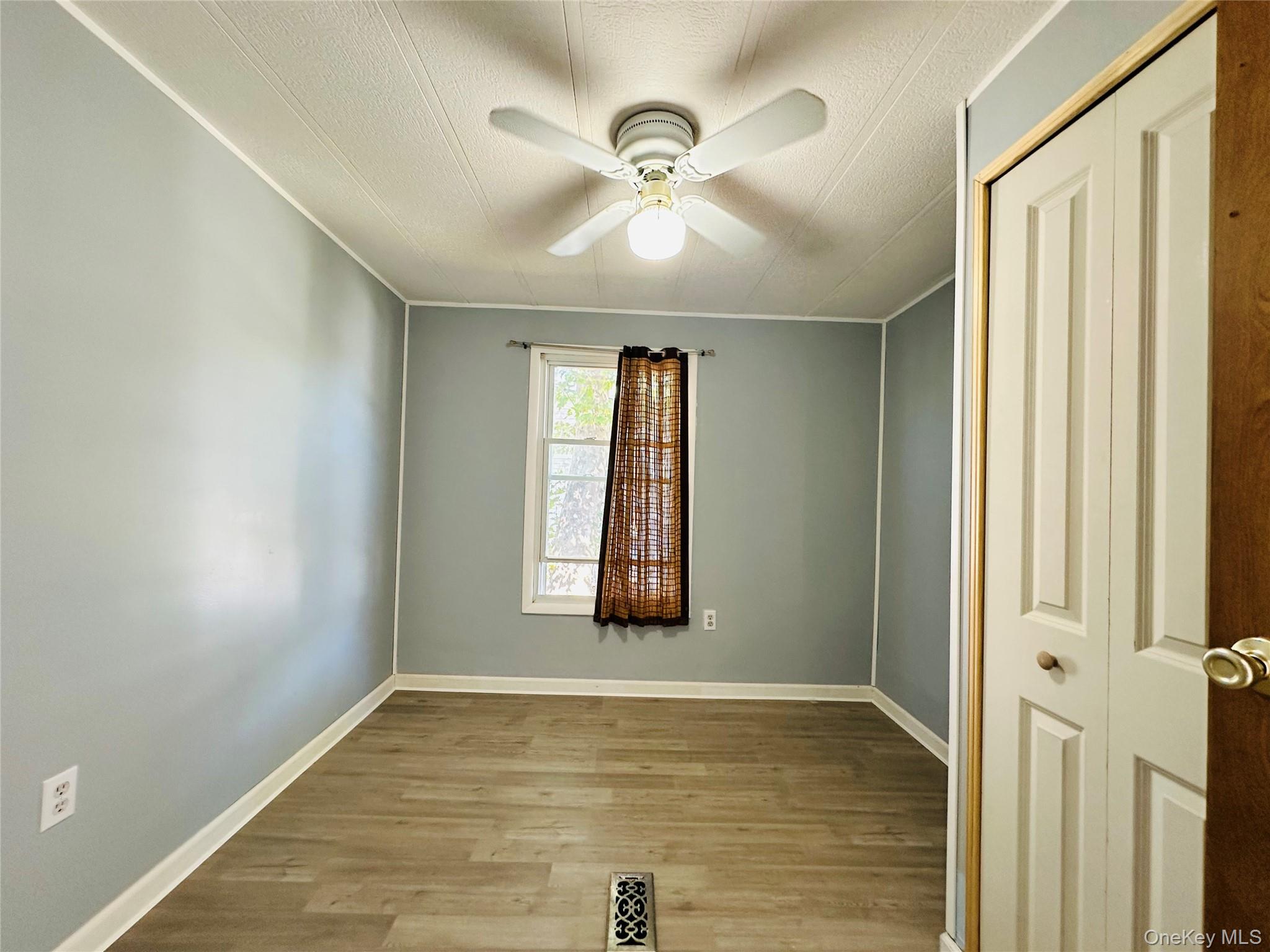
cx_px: 635
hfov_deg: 102.1
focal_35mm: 14
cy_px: 476
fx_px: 514
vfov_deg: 85.7
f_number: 2.2
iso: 160
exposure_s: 1/60
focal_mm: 2.22
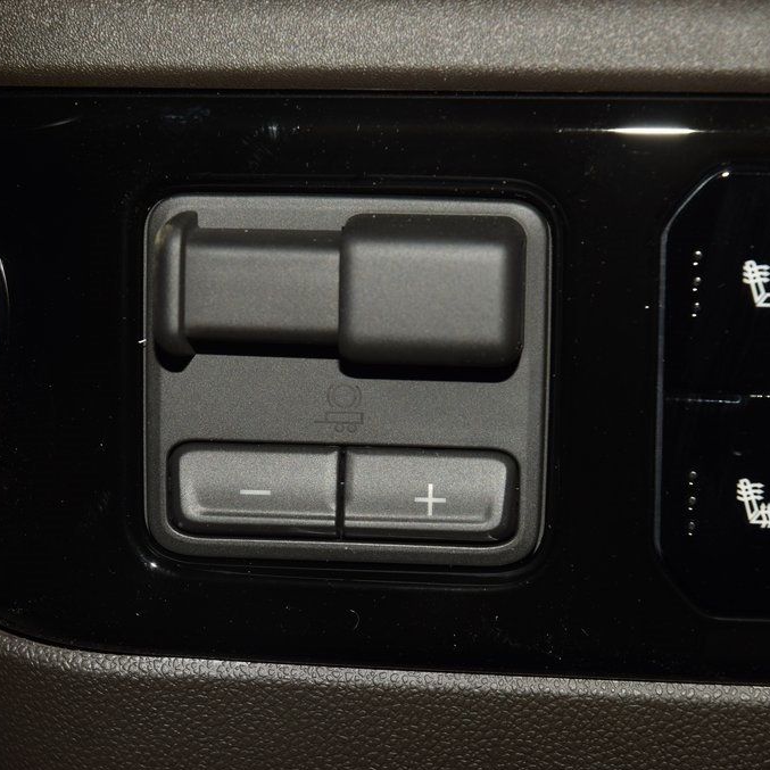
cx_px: 336
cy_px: 387
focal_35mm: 135
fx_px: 3397
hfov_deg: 12.9
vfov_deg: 12.9
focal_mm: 70
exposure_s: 1/125
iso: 100
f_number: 8
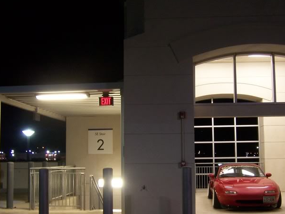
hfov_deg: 42.9
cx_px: 150
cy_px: 122
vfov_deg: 32.8
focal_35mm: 44
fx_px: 362
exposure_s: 1/8
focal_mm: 5.5
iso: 140
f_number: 3.4
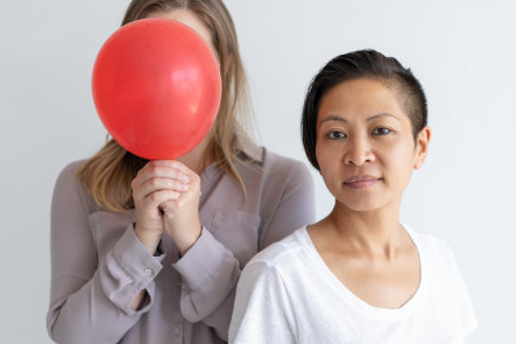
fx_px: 1089
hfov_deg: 26.7
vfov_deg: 17.9
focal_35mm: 76
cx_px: 257
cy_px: 199
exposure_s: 1/200
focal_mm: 55
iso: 100
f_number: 2.2
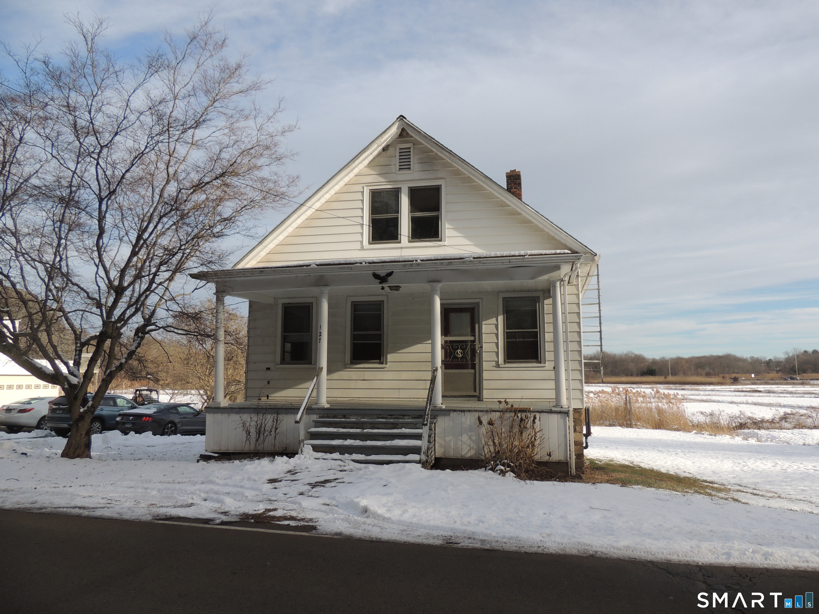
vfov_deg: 56.8
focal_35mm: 24
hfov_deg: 71.6
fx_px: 568
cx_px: 410
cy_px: 307
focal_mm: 4.3
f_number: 3
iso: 100
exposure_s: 1/1250
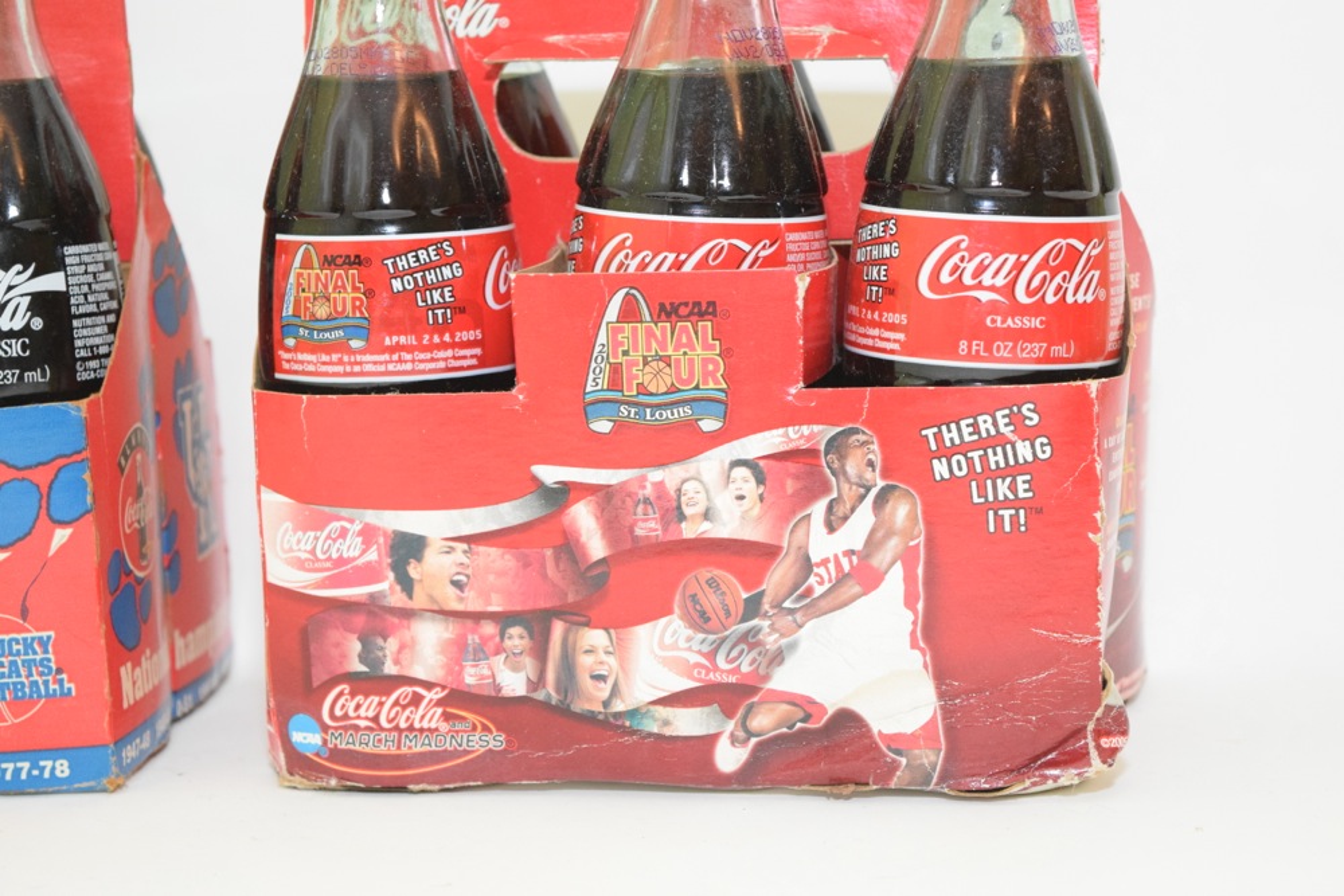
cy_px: 448
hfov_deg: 24.6
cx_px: 672
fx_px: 3080
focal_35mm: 82
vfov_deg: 16.6
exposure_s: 1/60
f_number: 5.6
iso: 3200
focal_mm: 55
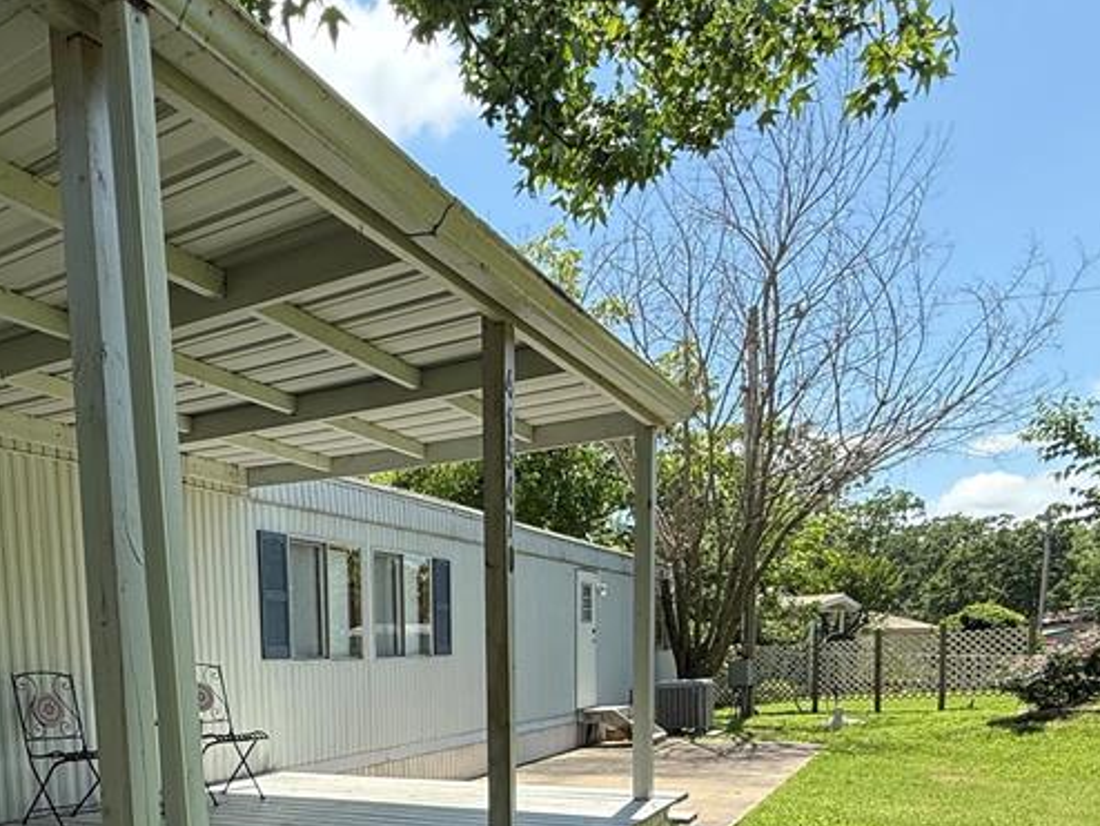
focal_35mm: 29
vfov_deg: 43.1
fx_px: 922
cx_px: 263
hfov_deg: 58.1
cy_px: 779
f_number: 2.2
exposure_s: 1/694
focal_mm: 2.22
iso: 64
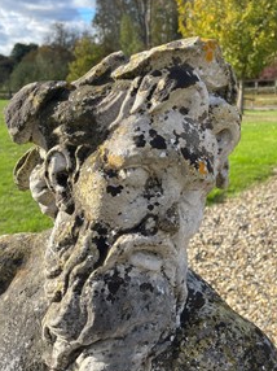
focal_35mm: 35
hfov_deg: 40.6
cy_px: 228
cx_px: 145
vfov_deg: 52.2
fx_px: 374
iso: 32
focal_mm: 5.1
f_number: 1.6
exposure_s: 1/1152
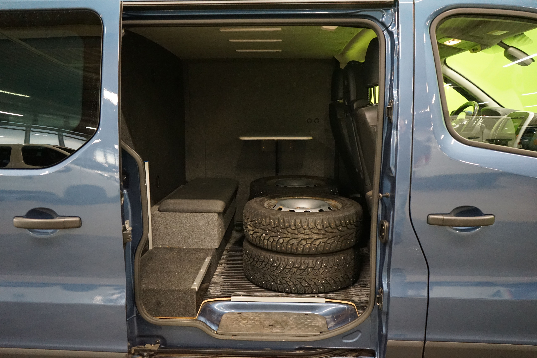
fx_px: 418
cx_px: 268
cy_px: 179
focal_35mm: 28
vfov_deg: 46.4
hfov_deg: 65.5
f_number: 3.5
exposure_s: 1/160
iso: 5000
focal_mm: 28
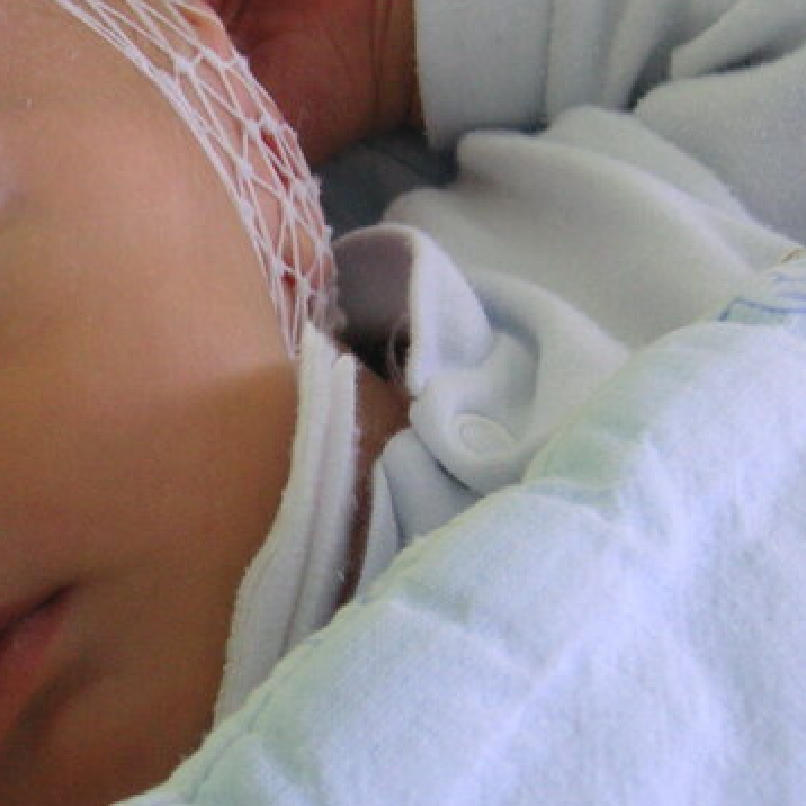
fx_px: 4268
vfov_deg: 10.8
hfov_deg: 10.7
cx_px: 43
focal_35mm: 162
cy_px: 414
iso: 100
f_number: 4.6
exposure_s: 1/6
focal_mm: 13.6
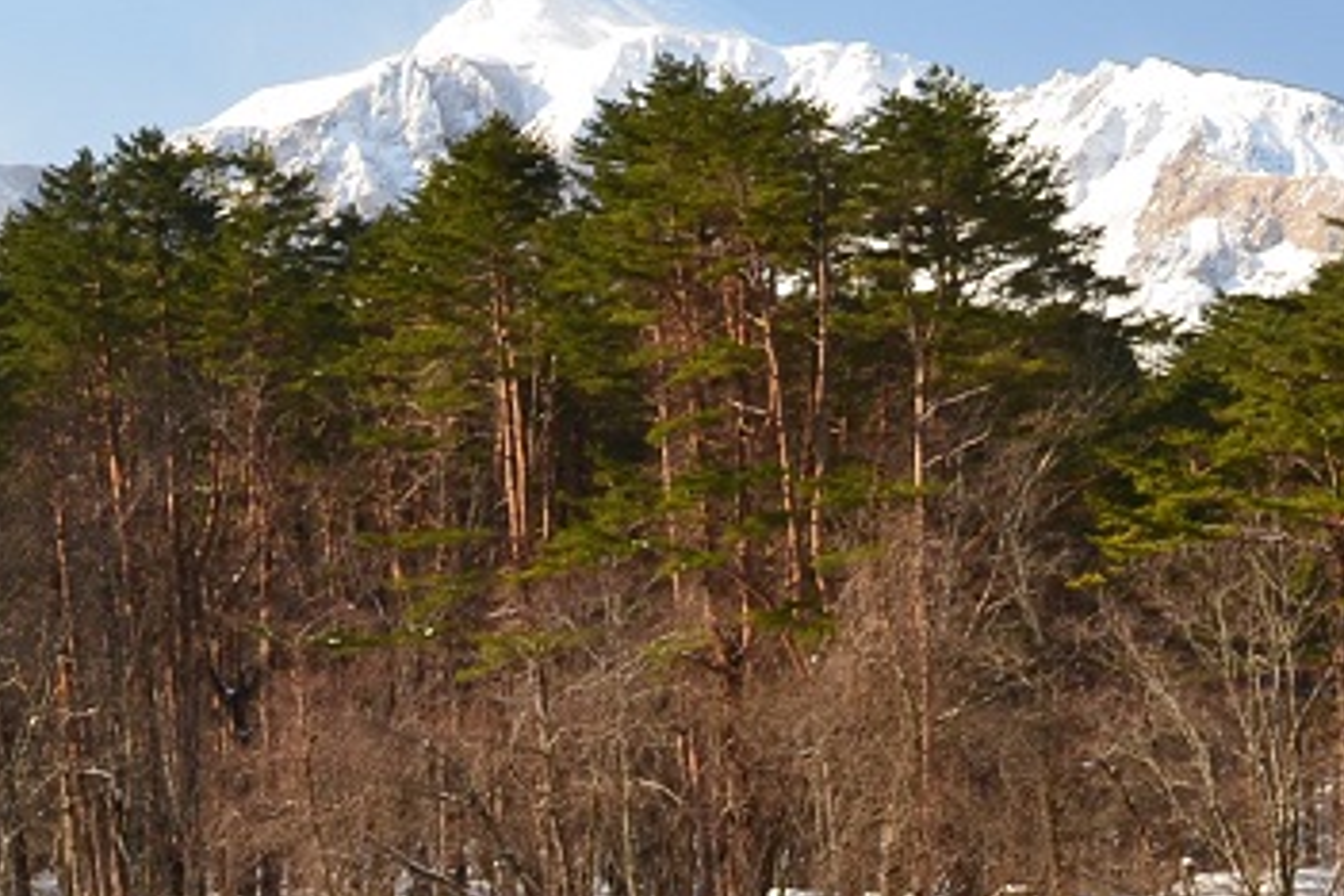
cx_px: -264
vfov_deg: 9.1
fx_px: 5578
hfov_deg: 13.4
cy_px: 984
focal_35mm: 149
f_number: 10
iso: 280
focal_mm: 35
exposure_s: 1/60
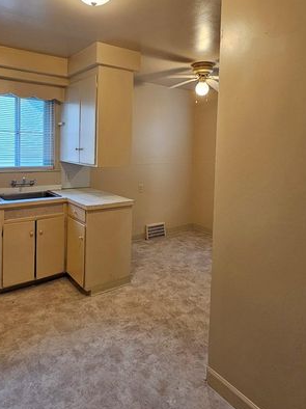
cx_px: 131
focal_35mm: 22
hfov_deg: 60.8
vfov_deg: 75.5
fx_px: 260
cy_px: 161
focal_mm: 2.2
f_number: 2.2
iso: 160
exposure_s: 1/60
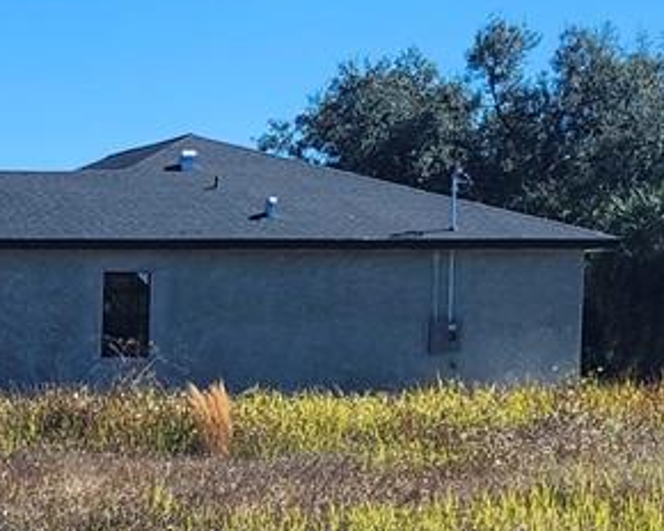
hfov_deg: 14.6
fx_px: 2437
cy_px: 579
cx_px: -284
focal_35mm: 124
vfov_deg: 12.2
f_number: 1.8
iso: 25
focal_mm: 5.54
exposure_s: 1/1529
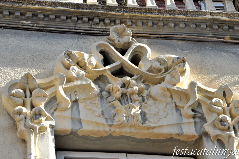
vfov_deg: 9.6
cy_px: 80
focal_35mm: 142
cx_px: 120
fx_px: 945
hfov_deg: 14.4
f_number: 11
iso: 640
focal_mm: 95
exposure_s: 1/500
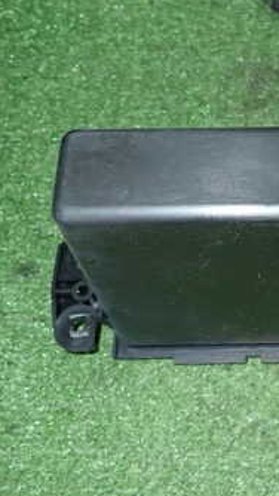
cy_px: 258
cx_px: 300
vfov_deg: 42.1
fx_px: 644
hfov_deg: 23.1
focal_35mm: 49
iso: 250
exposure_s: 1/30
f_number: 5.6
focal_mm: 4.5
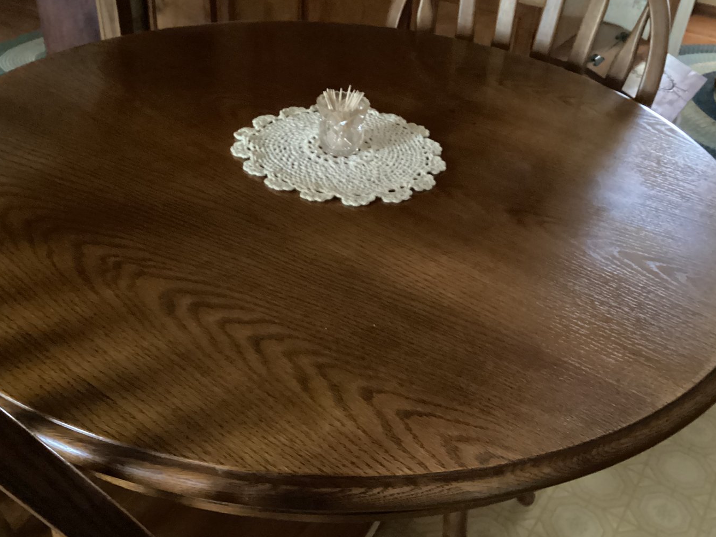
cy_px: 278
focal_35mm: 35
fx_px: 724
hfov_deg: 52.6
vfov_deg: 40.7
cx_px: 347
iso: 800
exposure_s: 1/15
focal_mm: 3.3
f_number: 2.4
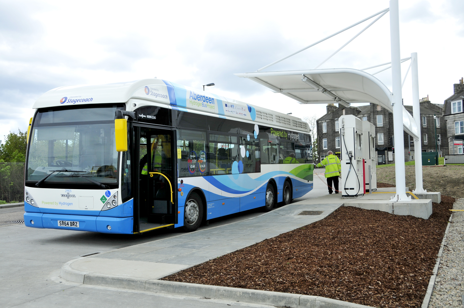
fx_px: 463
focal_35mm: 36
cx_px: 232
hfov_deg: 53.2
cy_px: 154
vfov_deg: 36.8
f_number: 5.6
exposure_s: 1/800
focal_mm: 24
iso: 250
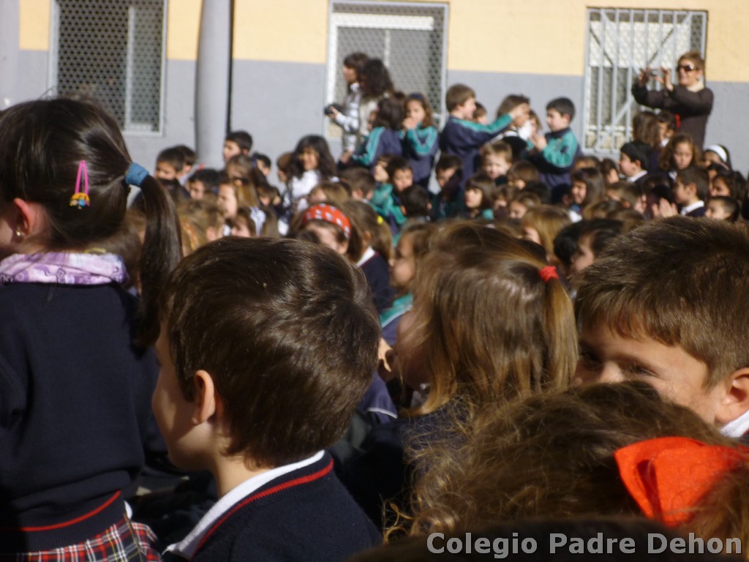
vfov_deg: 12.6
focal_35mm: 118
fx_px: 2553
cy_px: 281
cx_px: 374
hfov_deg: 16.7
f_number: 5.8
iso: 160
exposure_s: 1/800
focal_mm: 20.8
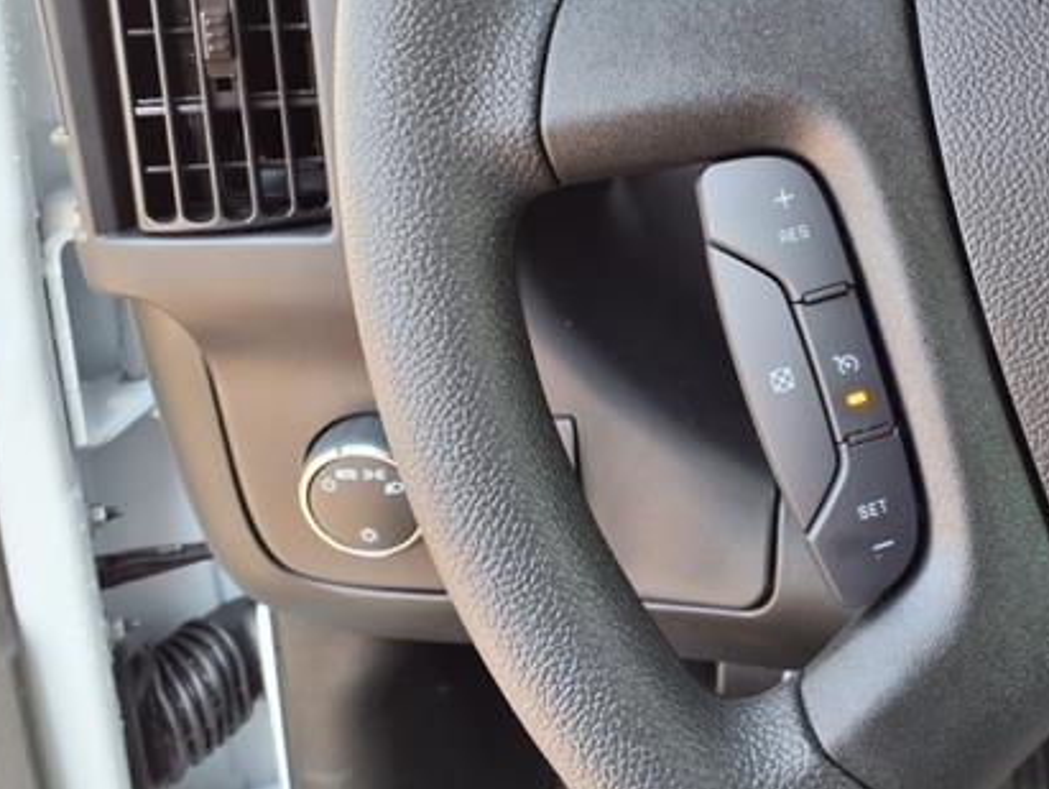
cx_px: 740
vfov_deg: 34.2
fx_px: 1274
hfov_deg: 43.8
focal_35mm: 42
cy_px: 278
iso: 50
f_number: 1.9
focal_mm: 3.58
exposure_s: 1/120
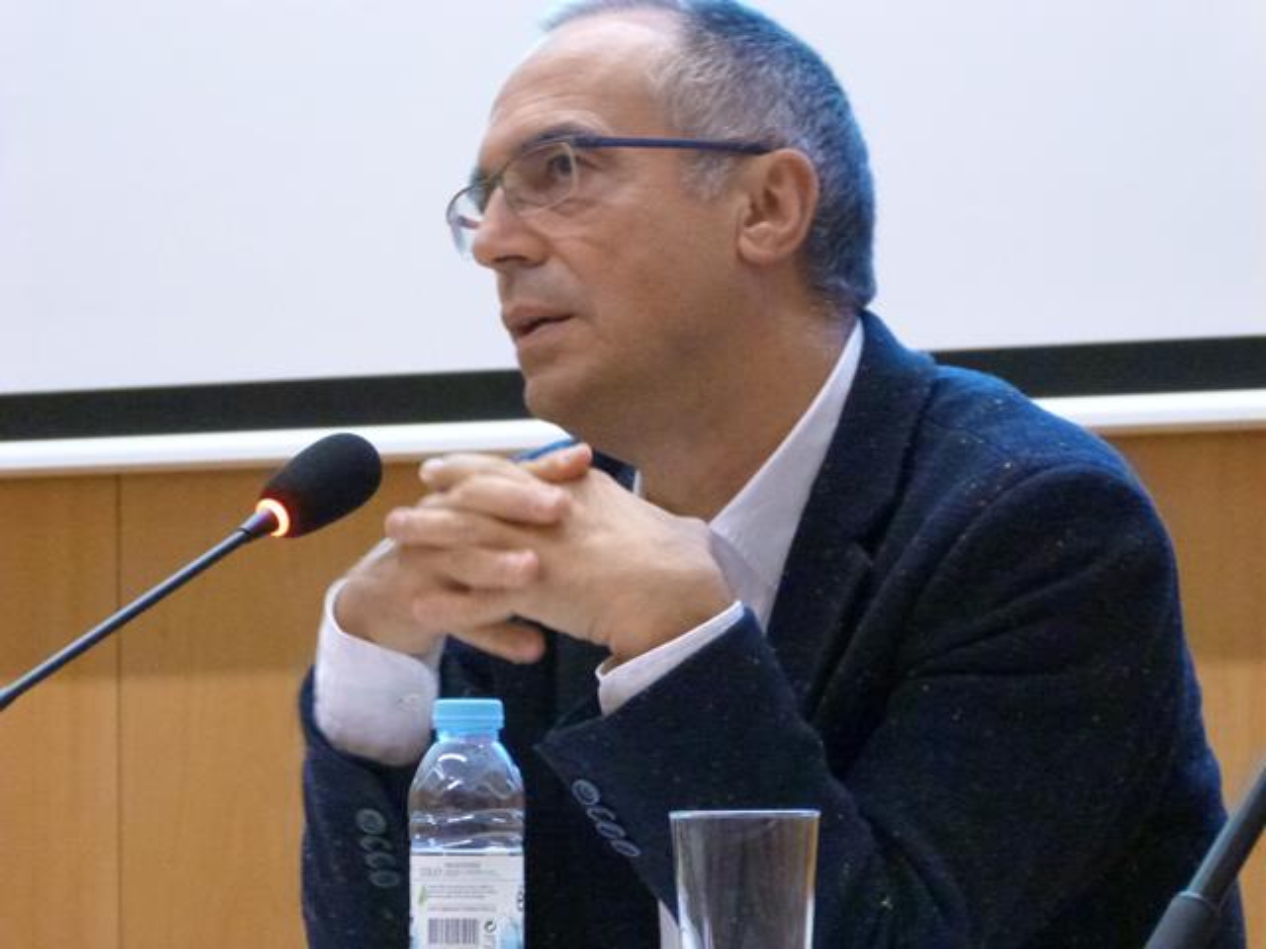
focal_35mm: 230
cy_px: 474
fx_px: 8412
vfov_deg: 6.5
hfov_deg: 8.6
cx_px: 633
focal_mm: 41.4
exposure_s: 1/10
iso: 1250
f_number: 3.9
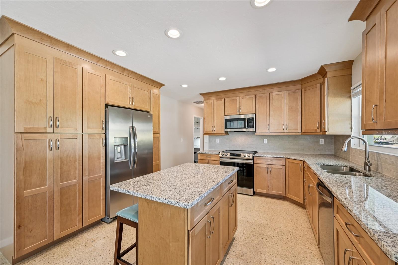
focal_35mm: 14
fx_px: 155
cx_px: 199
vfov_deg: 81.1
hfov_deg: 104.3
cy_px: 132
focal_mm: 14
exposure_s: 1/25
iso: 400
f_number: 8
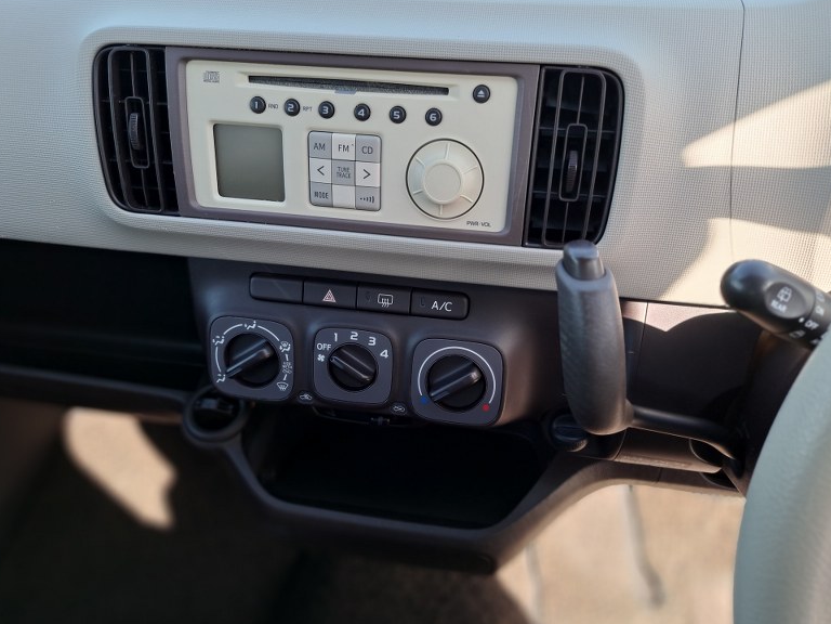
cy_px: 317
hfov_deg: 69.4
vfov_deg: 54.9
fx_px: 600
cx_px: 425
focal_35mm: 25
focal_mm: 5.23
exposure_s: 1/100
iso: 50
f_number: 1.8
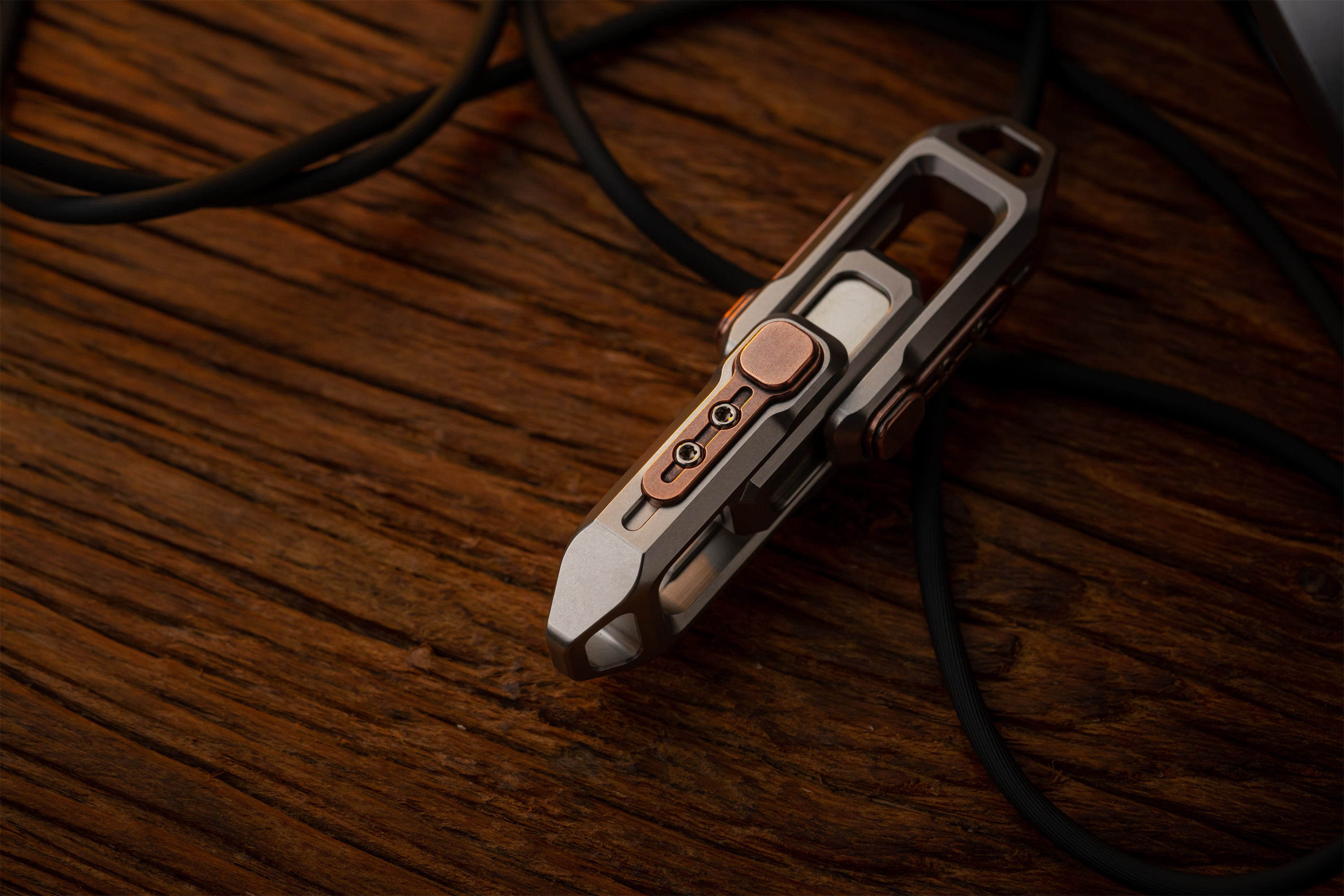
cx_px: 672
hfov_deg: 22.6
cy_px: 448
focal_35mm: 90
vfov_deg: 15.2
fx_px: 3360
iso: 640
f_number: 7.1
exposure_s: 1/800
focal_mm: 90
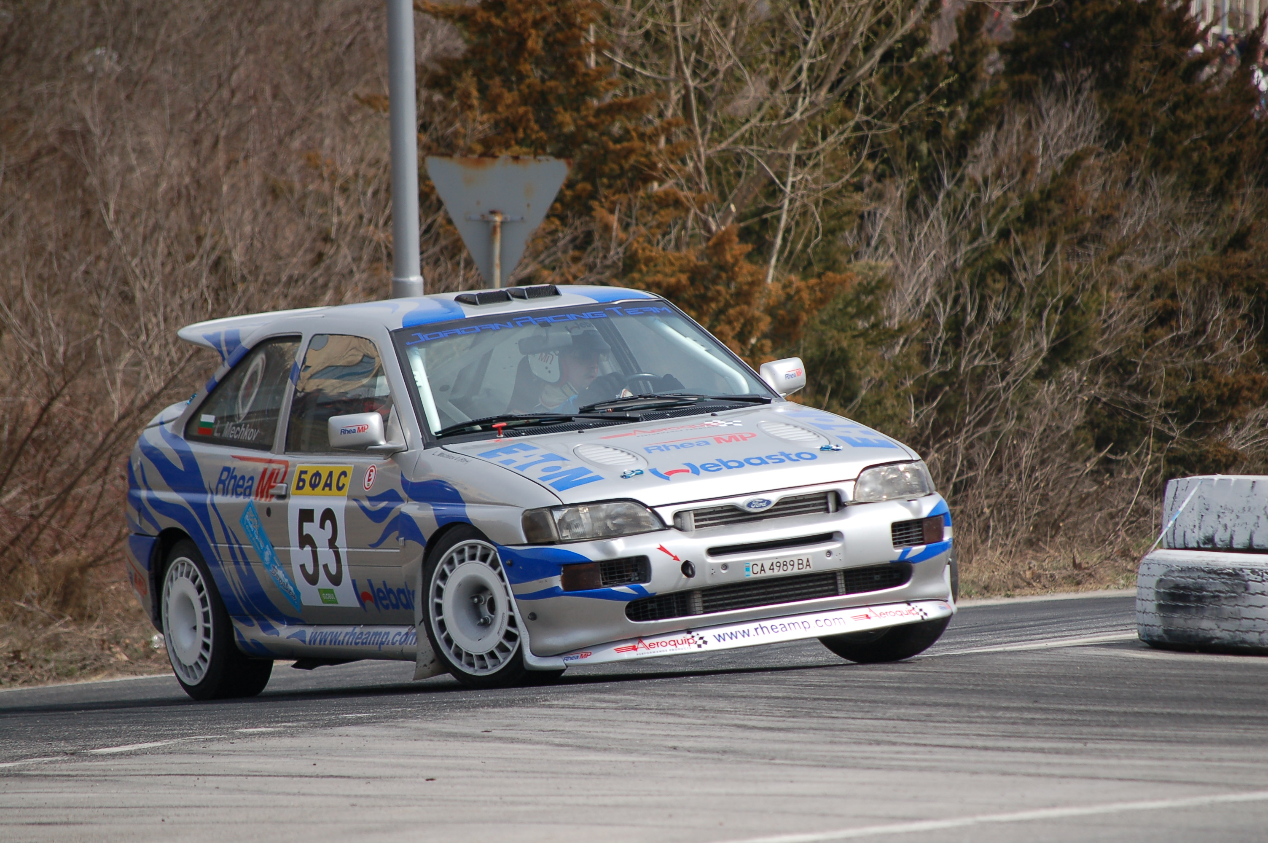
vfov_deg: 4.6
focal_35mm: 300
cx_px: 634
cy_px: 422
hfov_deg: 6.9
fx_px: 10557
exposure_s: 1/1000
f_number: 5.6
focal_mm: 200
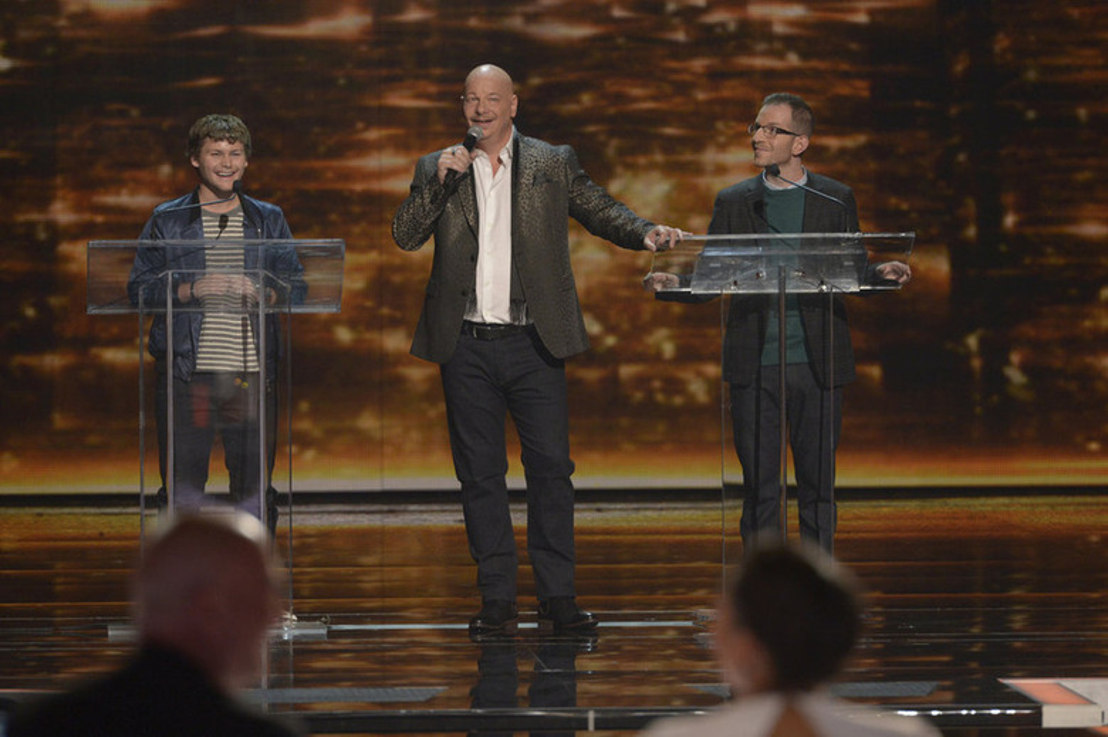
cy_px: 368
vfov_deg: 4.9
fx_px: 8612
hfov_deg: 7.4
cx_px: 554
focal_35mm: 280
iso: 3200
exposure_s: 1/160
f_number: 5
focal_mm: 280
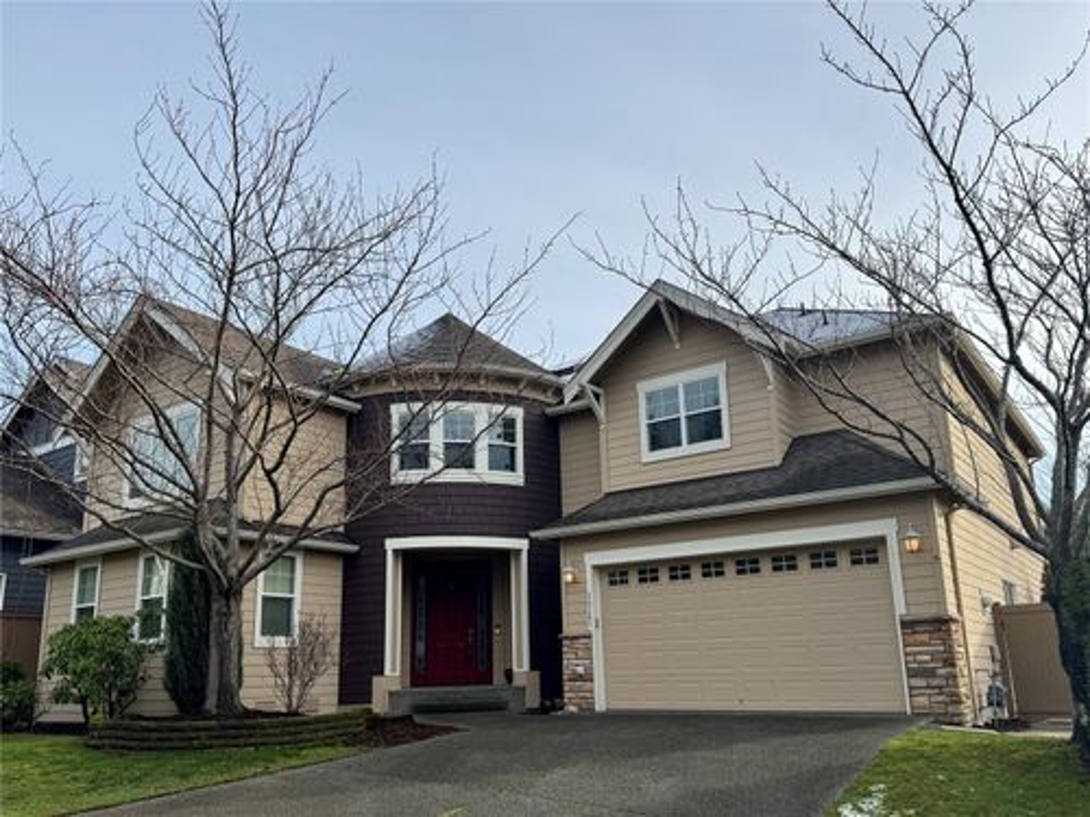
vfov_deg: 56.8
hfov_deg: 71.6
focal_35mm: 24
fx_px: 756
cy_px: 408
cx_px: 545
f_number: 1.78
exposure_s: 1/3597
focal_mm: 6.76
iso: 80
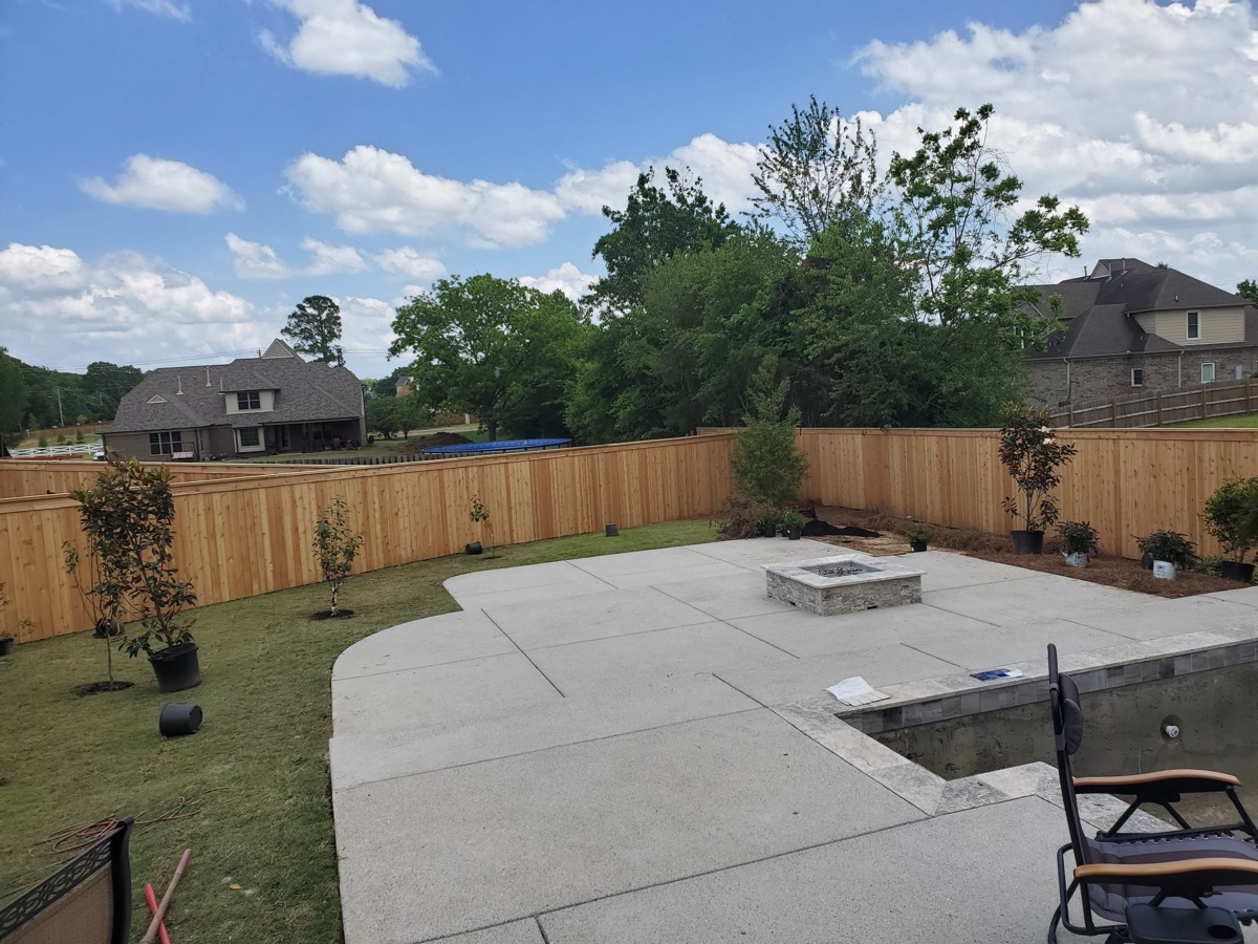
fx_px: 945
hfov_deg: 67.3
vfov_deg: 53.1
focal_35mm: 26
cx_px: 629
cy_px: 472
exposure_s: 1/1244
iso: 50
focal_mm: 4.3
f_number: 2.4
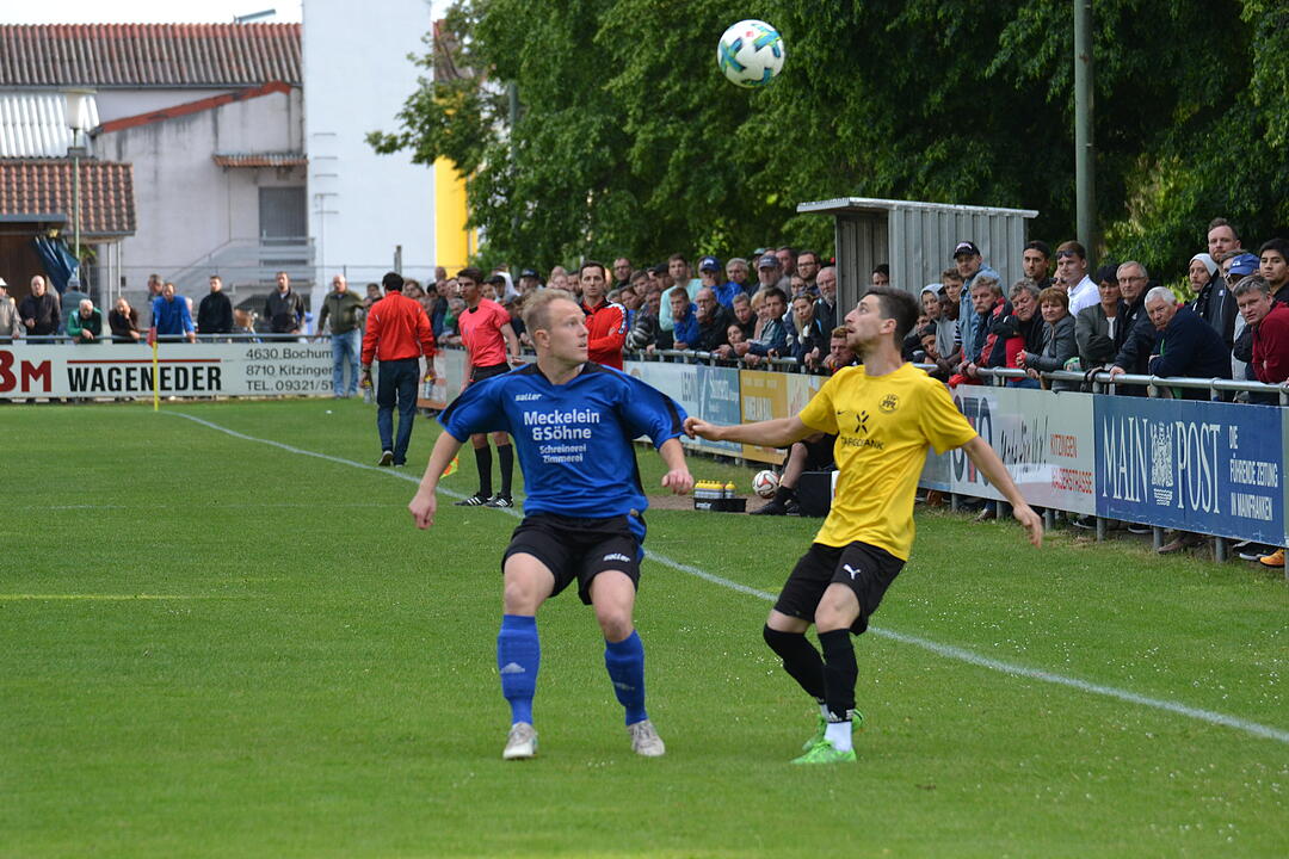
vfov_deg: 6.8
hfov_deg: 10.2
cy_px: 430
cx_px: 644
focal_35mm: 202
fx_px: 7250
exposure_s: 1/500
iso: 800
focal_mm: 135
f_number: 4.5
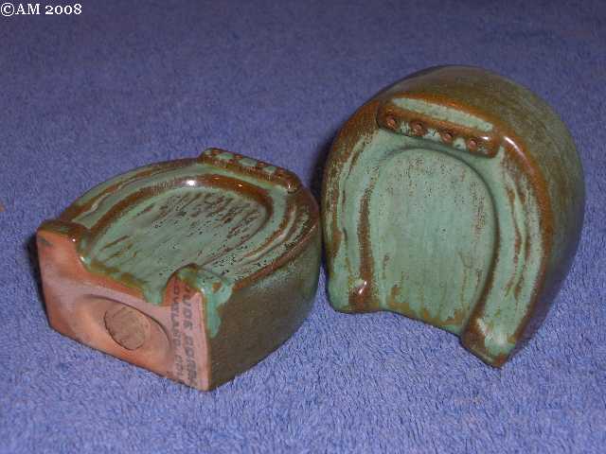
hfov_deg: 29.4
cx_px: 303
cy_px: 227
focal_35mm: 66
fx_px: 1155
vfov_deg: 22.3
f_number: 7.6
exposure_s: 1/30
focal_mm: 13.7
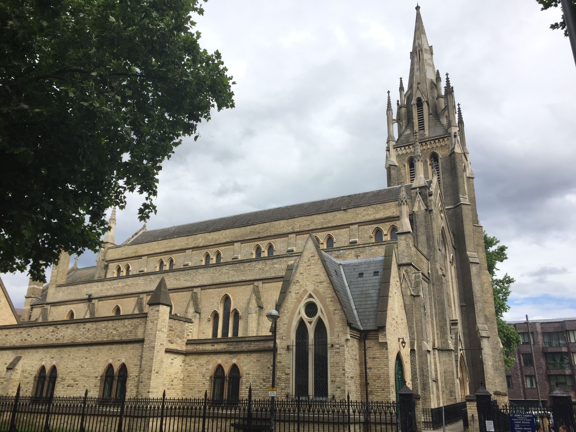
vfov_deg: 48.2
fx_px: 483
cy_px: 216
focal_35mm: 29
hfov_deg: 61.7
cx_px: 288
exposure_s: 1/1319
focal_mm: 4.15
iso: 32
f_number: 2.2
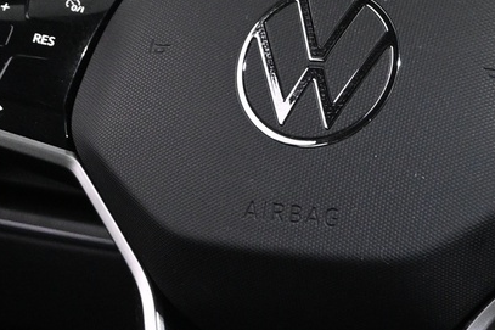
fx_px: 2584
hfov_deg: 10.9
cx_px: 310
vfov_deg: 7.3
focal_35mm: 188
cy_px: 110
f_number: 5
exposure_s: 1/30
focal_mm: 31.5
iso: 1600
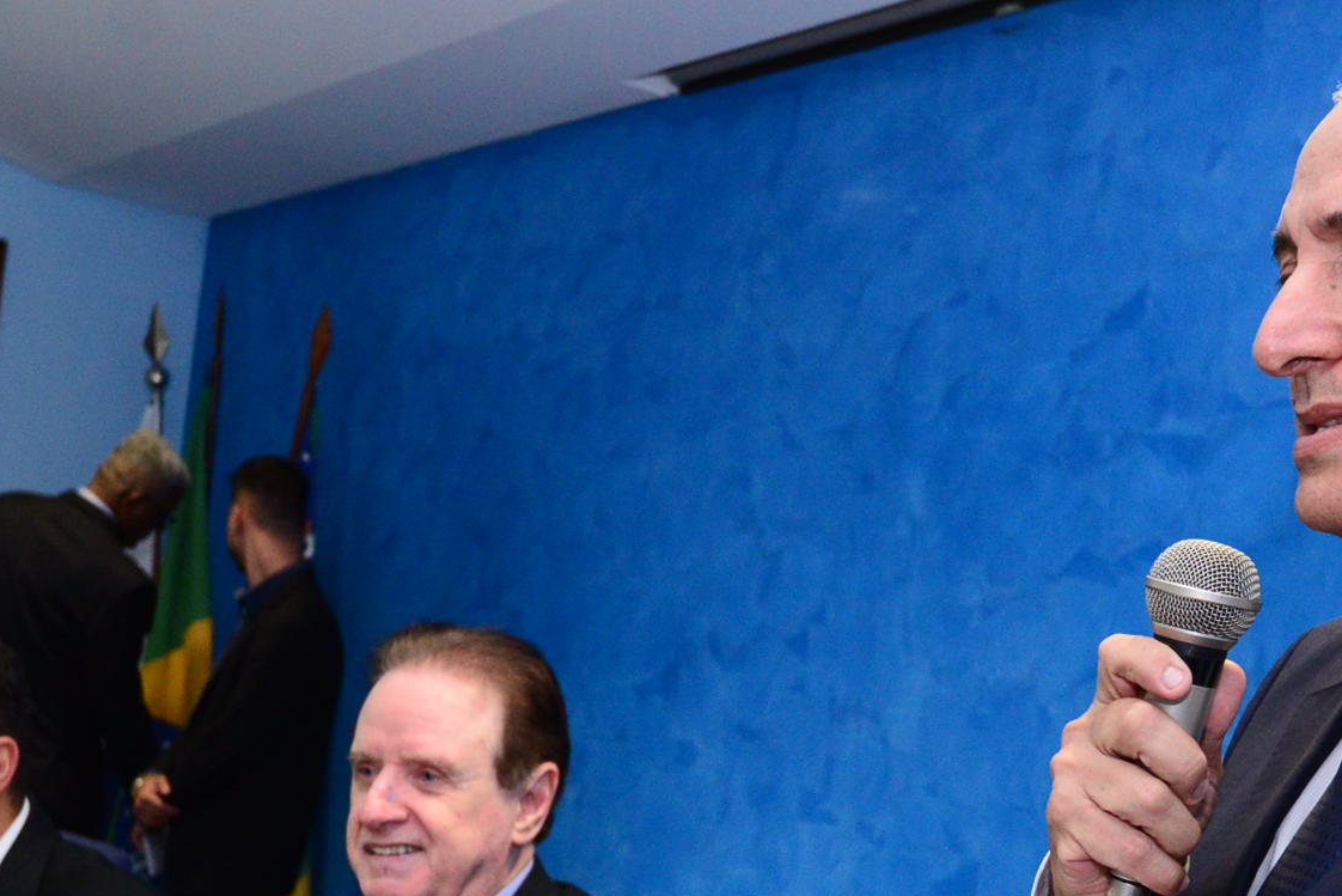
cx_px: 691
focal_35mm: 59
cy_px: 627
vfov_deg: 22.9
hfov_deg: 33.9
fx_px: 2200
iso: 2500
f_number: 4.5
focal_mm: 22
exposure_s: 1/125
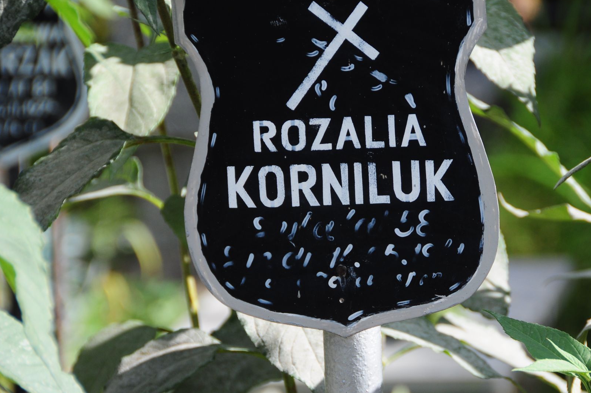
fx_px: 5608
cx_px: 346
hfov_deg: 6.0
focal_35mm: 342
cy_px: 181
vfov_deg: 4.0
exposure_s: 1/500
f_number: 5.6
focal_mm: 170
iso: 250
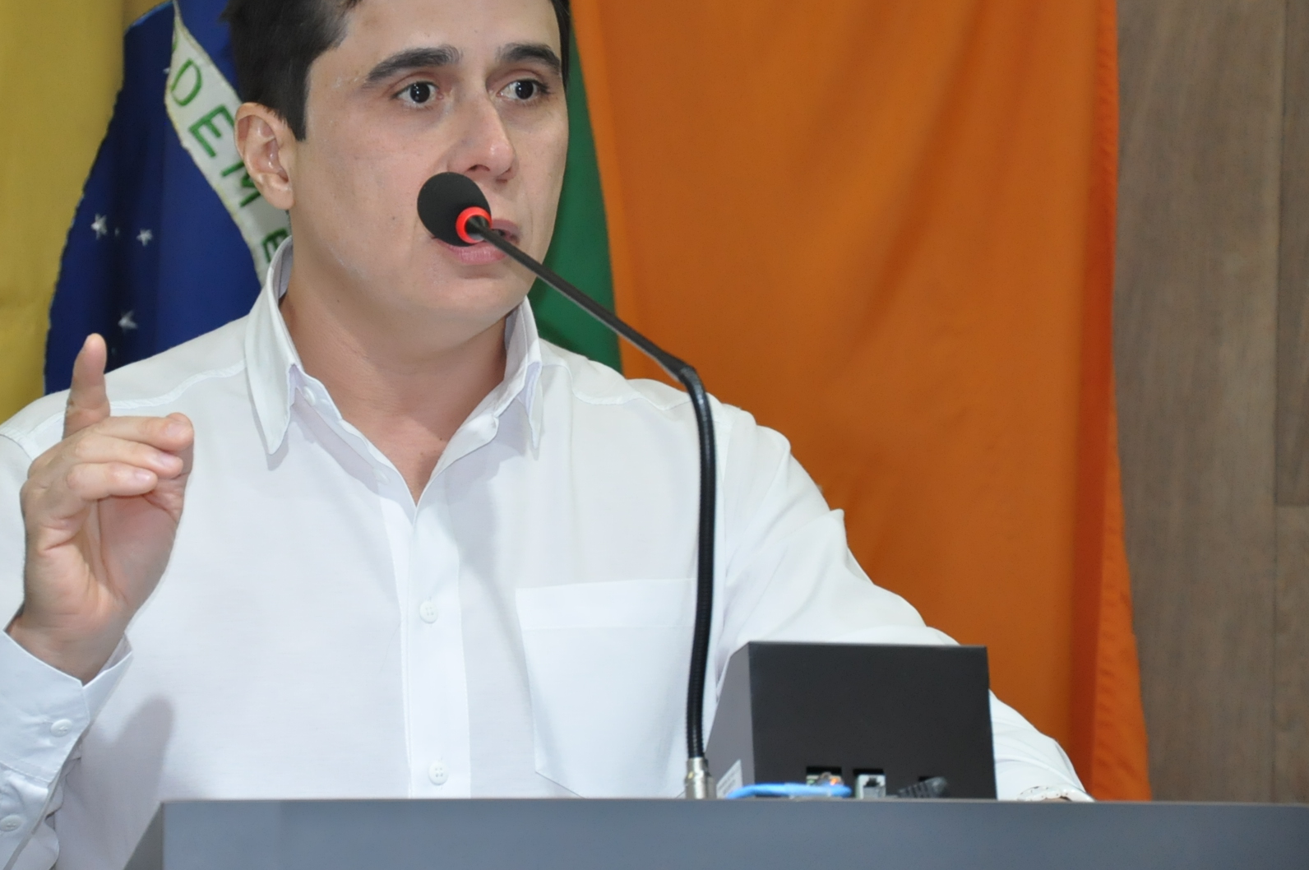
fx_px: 6236
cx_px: 454
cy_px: 294
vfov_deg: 8.0
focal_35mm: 172
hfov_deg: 12.0
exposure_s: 1/160
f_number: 5.6
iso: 2000
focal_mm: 85
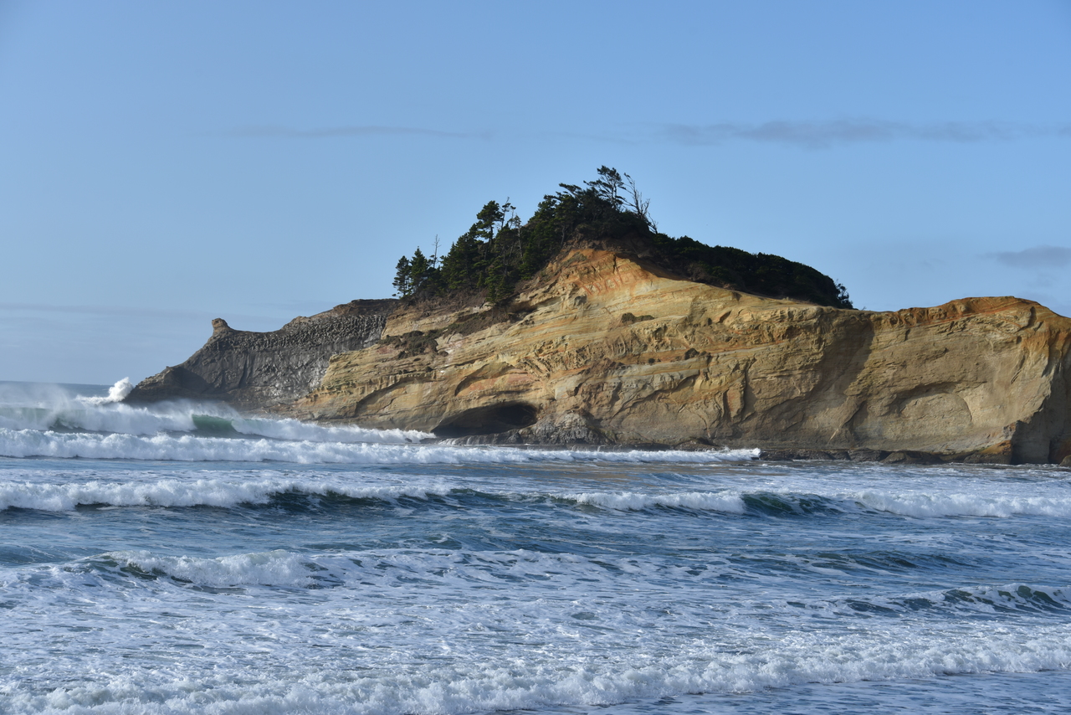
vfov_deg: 16.1
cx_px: 536
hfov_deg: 23.9
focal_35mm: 85
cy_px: 358
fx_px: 2529
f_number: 9
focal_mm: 85
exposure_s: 1/320
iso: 100
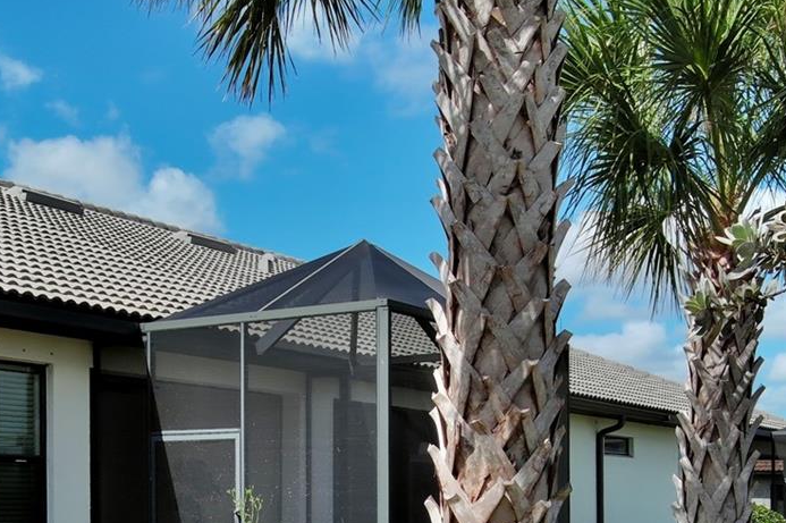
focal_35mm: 67
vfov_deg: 19.7
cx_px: 294
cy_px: 525
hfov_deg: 30.0
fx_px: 1462
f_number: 9
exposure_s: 1/320
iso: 100
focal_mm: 10.57
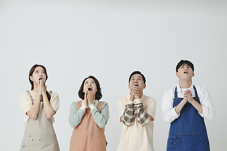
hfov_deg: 33.4
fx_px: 378
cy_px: 76
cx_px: 114
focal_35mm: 60
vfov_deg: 22.6
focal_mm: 60
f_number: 11
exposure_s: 1/125
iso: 80
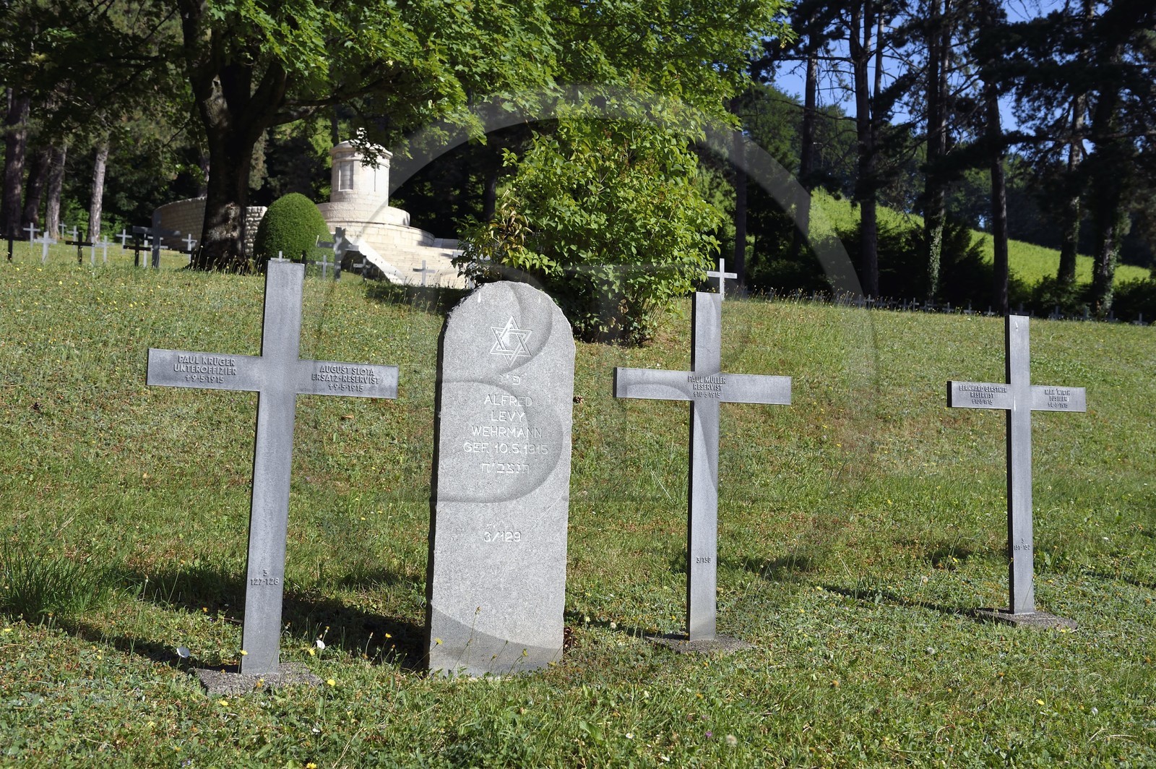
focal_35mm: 40
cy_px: 384
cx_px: 578
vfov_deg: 33.3
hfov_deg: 48.5
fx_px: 1283
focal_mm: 40
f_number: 9
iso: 200
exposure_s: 1/320
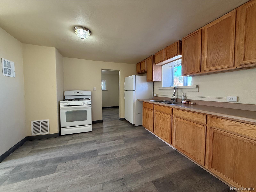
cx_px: 128
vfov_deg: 85.7
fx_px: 104
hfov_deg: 102.1
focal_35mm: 14
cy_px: 96
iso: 200
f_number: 2.2
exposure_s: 1/120
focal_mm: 2.22
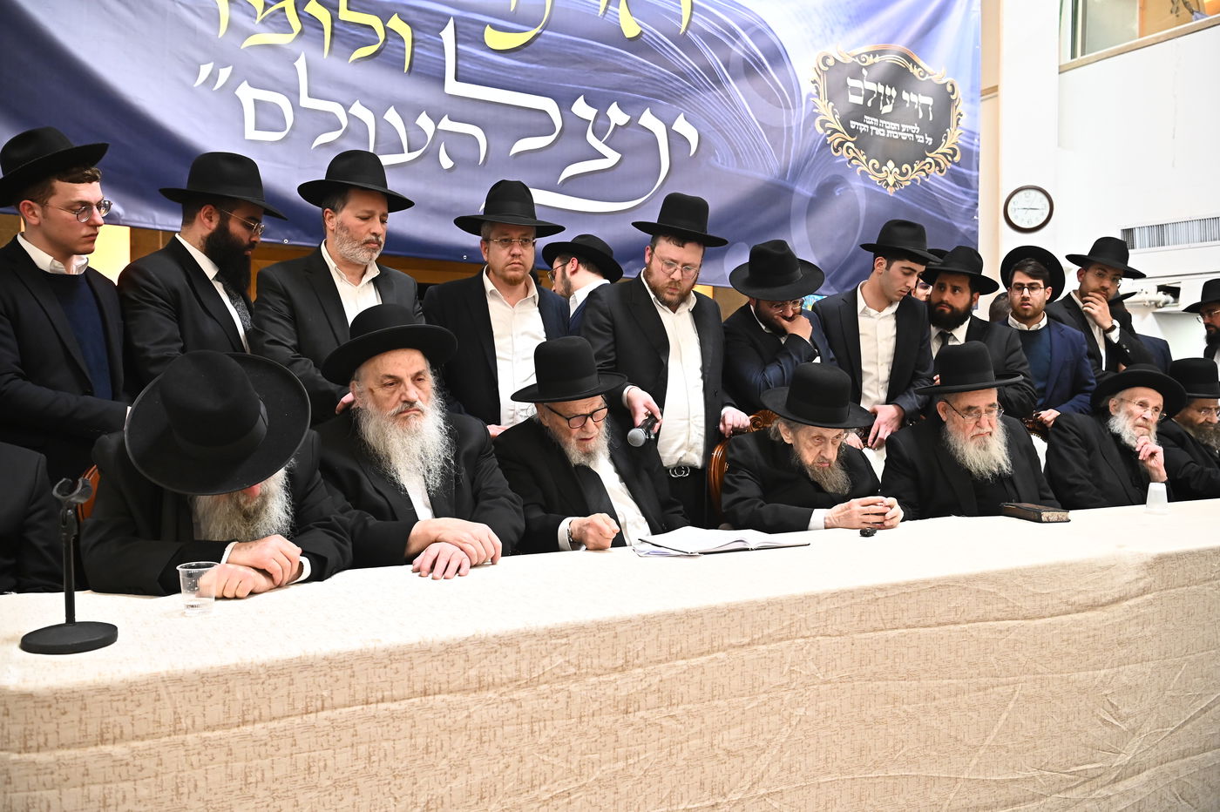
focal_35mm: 30
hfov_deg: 62.0
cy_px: 406
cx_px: 610
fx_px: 1016
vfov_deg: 43.6
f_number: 5
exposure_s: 1/125
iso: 3200
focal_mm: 30
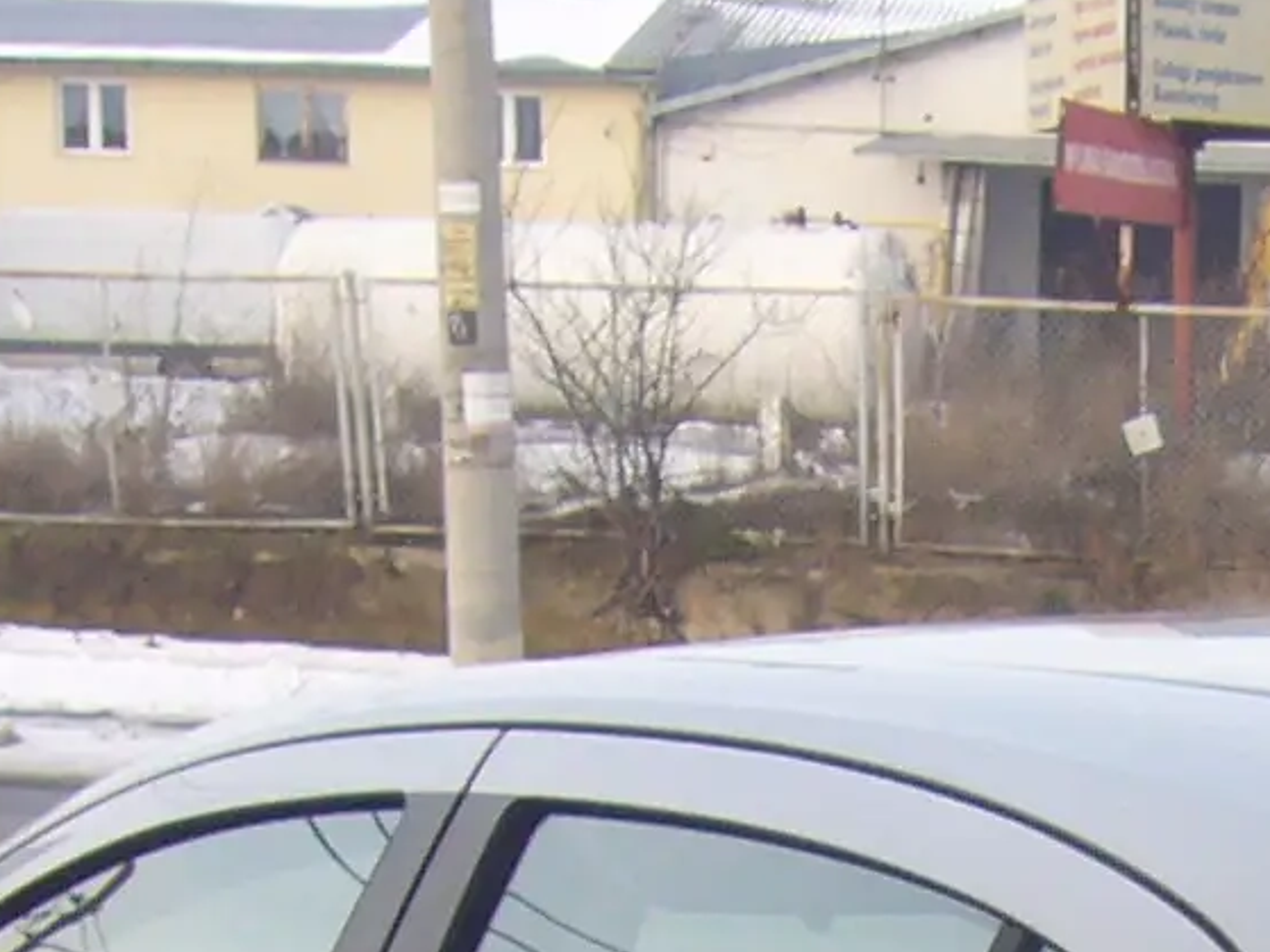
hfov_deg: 13.4
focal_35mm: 141
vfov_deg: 9.6
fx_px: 5172
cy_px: 2065
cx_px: 1765
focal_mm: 4.6
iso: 80
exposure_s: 1/160
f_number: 2.8
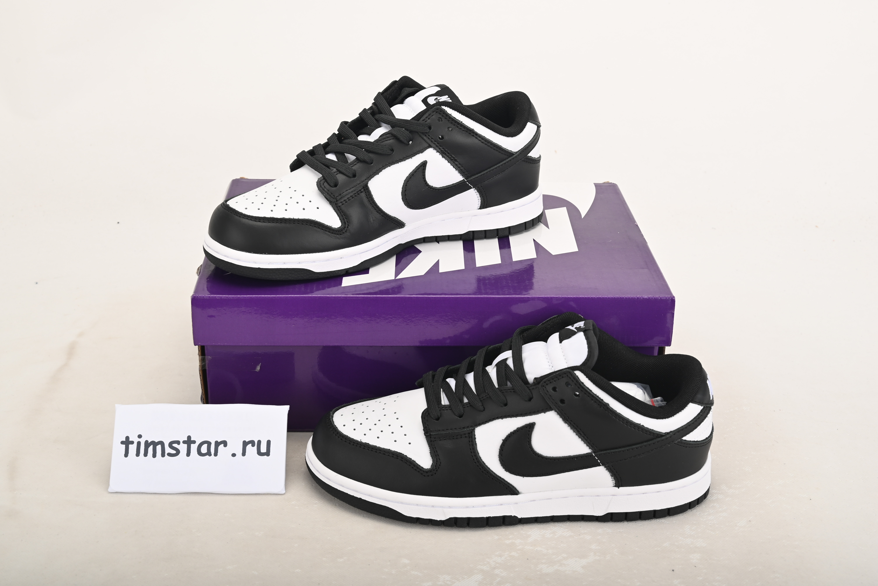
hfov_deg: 42.7
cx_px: 439
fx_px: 1122
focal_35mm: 46
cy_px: 293
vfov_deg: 29.3
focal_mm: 46
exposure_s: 1/200
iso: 100
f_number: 11
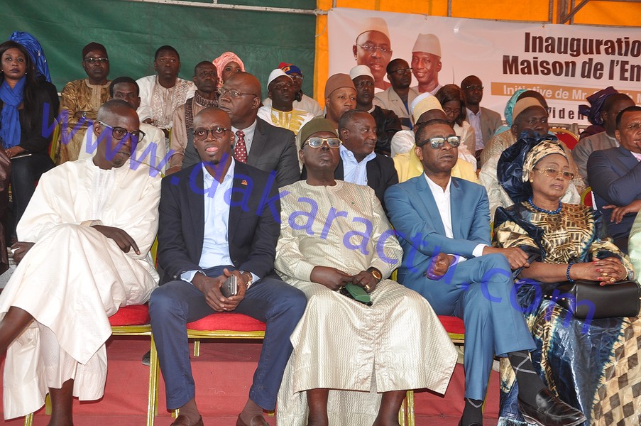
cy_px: 213
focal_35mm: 51
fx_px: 907
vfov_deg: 26.4
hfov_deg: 38.9
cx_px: 320
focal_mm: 34
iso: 400
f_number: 6.3
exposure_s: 1/100
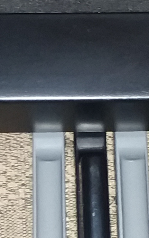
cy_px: 154
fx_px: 695
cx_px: 74
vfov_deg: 19.4
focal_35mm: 107
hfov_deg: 12.2
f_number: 1.9
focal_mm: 2.47
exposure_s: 1/30
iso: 125
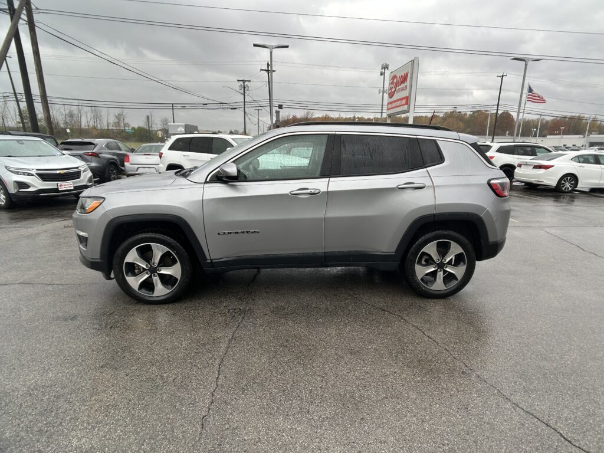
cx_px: 302
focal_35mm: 26
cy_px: 226
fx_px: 454
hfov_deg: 67.3
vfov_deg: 53.1
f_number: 1.5
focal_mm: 5.7
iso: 50
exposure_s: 1/509
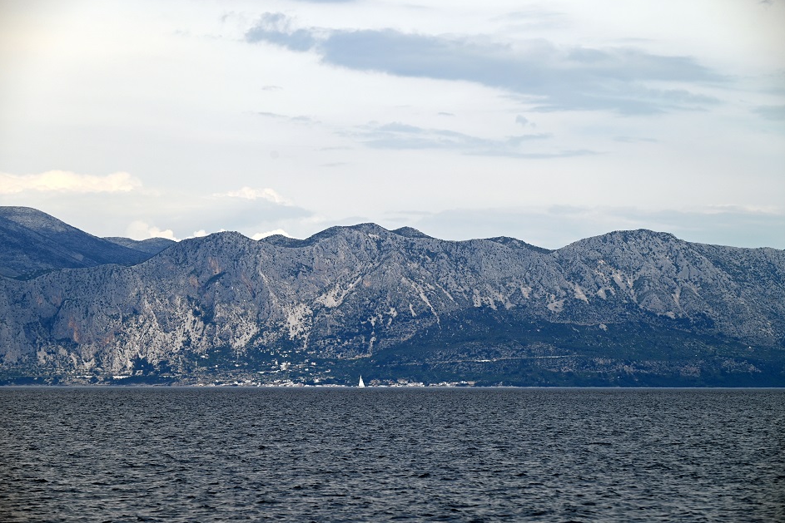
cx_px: 394
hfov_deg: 16.3
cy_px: 261
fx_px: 2748
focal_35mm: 126
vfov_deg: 10.9
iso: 100
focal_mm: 125
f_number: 7.1
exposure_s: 1/800
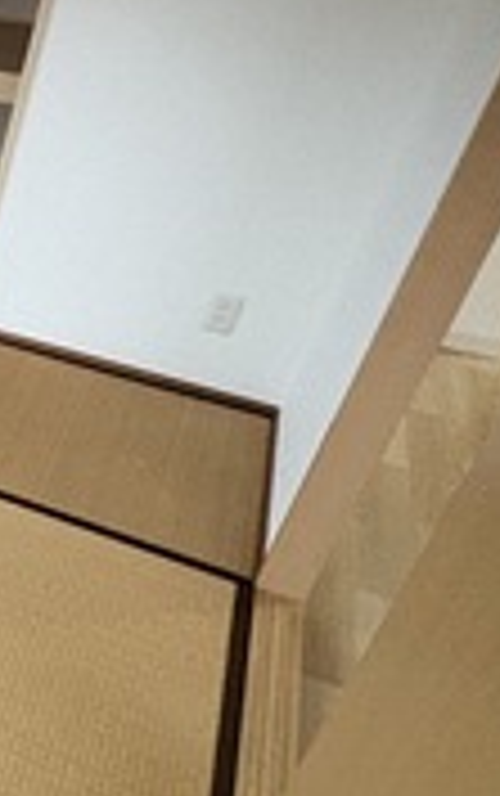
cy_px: 310
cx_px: -523
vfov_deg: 42.4
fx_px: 1022
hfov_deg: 17.9
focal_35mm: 47
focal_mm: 2.22
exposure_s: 1/40
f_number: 2.2
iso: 640
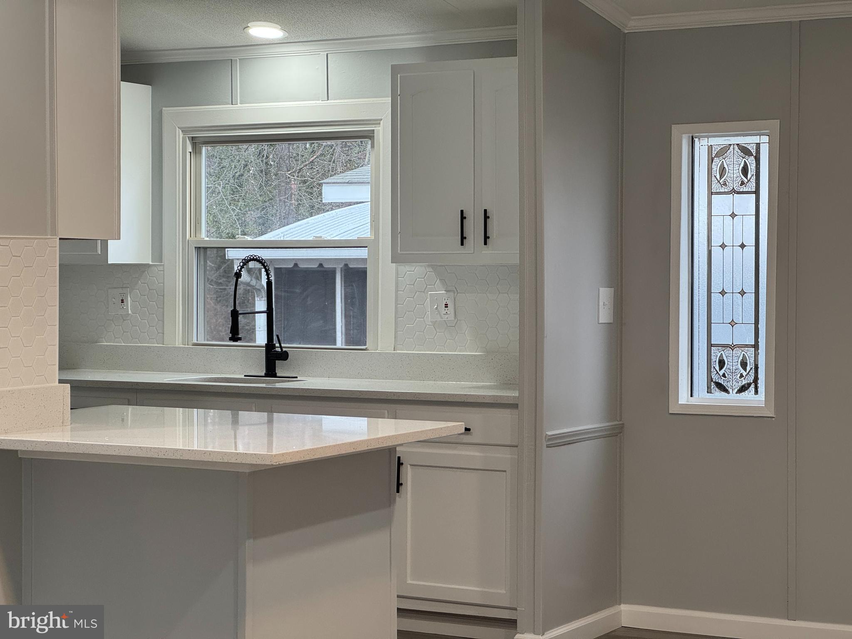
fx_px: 1895
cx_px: 426
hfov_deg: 25.3
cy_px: 320
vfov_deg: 19.1
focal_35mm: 77
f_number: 2.8
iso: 160
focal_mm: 9
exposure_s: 1/60
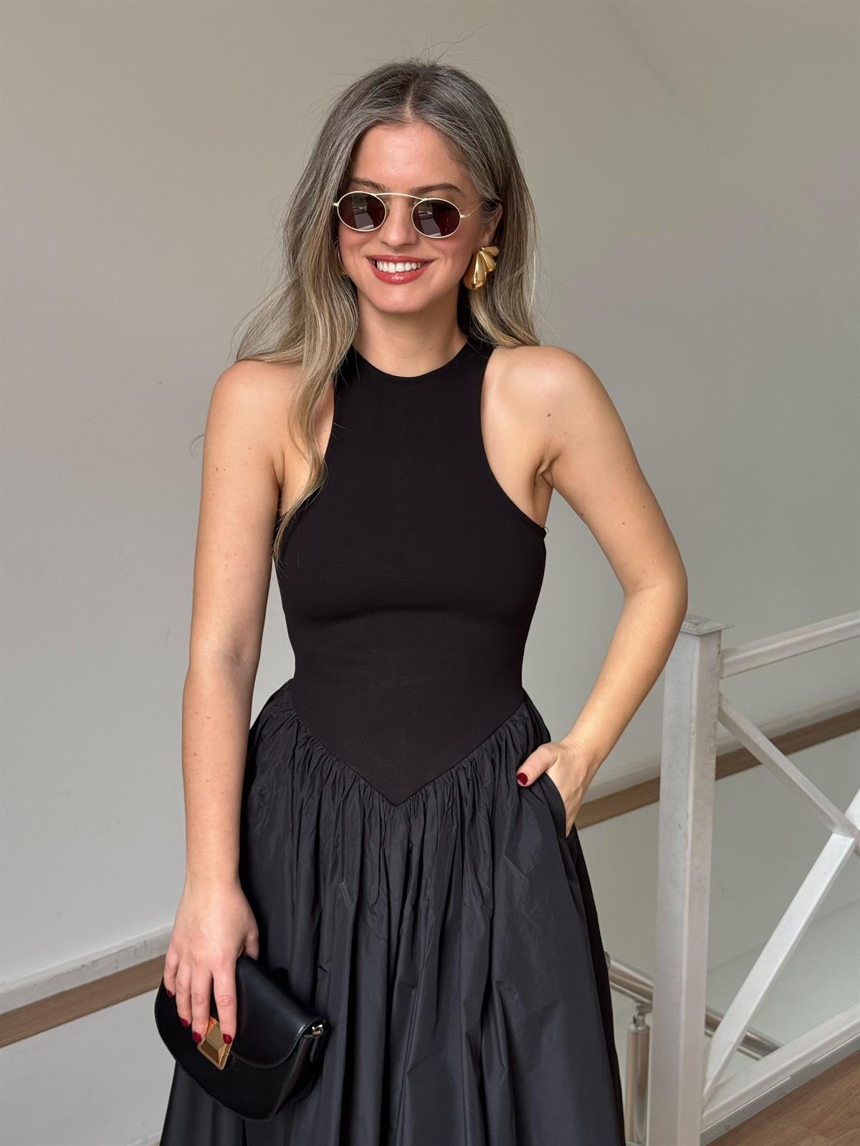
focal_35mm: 48
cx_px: 430
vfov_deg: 39.7
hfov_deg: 30.3
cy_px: 573
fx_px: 1590
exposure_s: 1/50
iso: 64
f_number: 1.78
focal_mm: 6.76
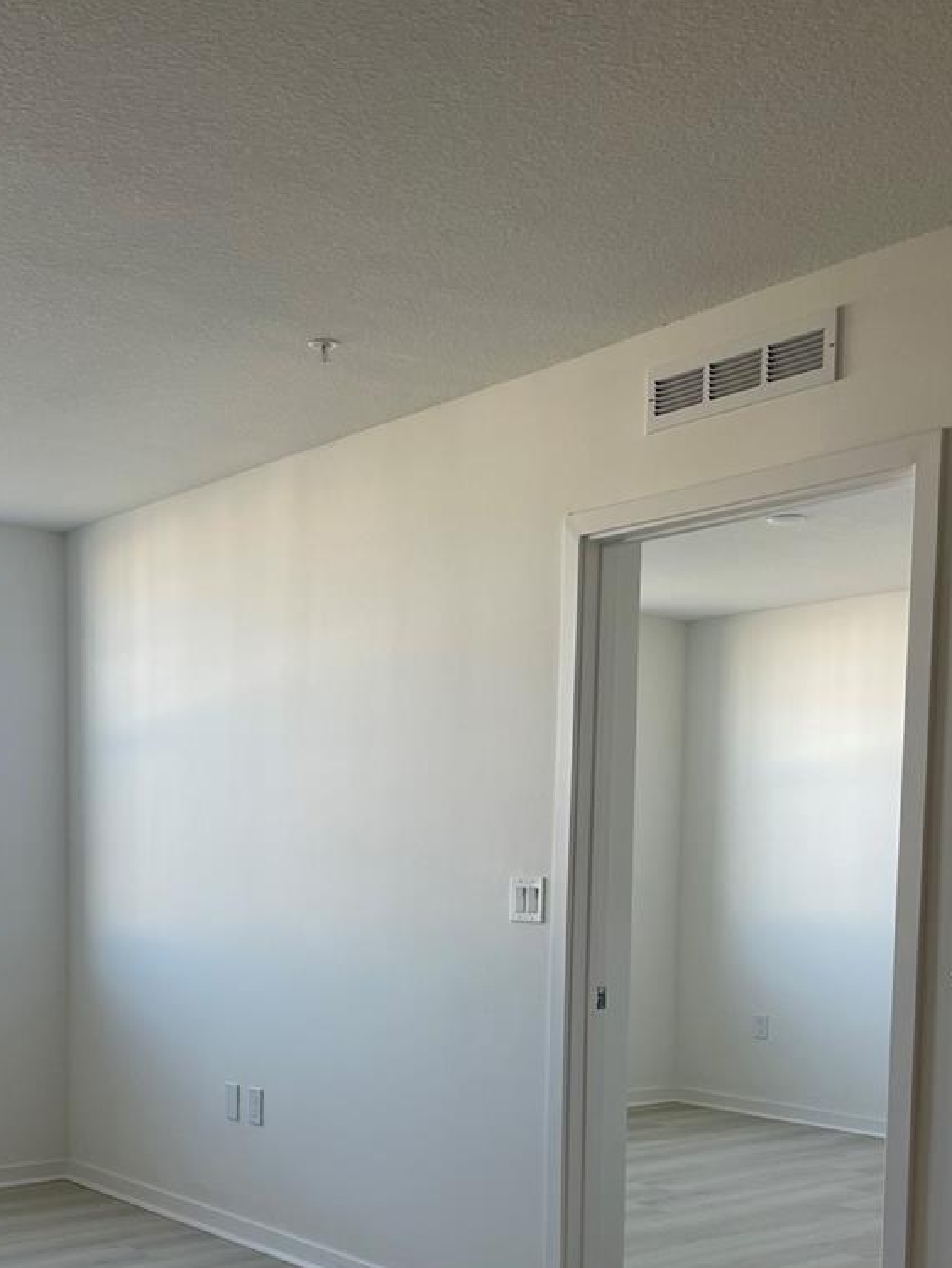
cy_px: 977
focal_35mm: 40
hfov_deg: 35.6
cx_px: 309
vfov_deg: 44.9
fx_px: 1466
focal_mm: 5.1
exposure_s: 1/125
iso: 32
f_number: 1.6
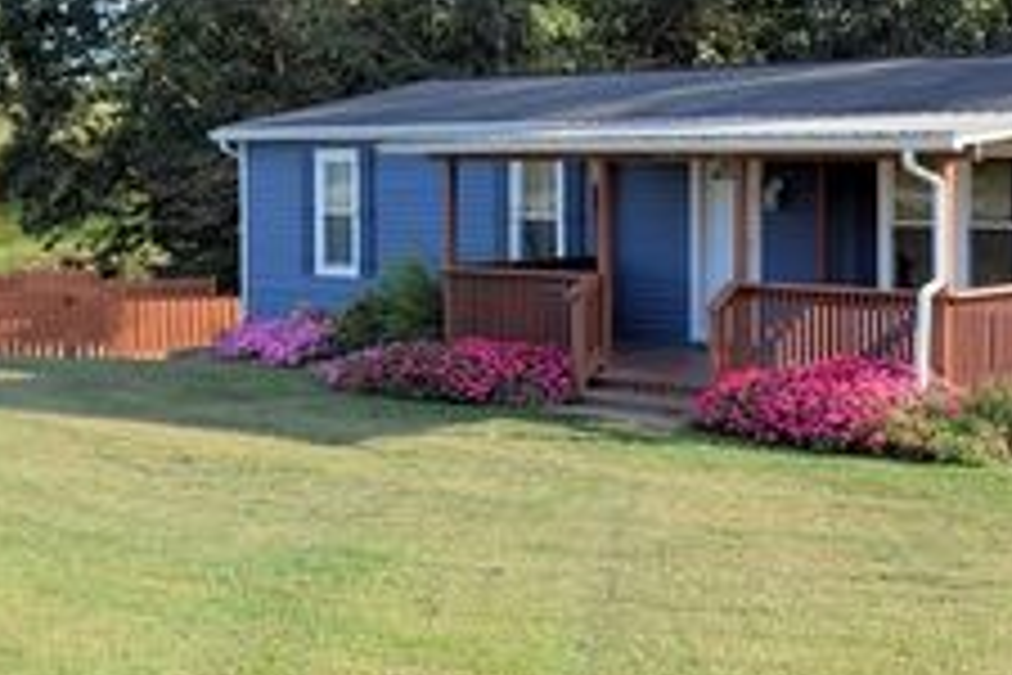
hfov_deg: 32.6
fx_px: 1687
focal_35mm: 60
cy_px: 160
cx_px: 787
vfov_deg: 22.4
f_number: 5.6
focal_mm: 18
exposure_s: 1/125
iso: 100
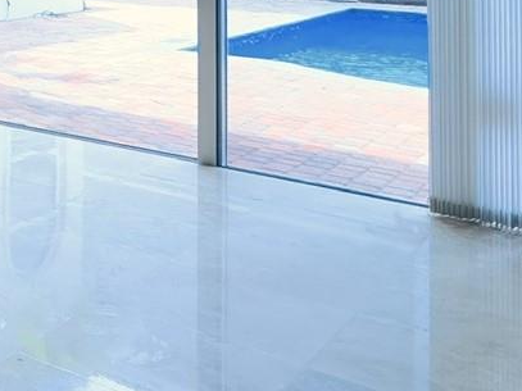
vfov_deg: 25.8
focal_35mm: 55
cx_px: -455
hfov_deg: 20.9
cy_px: 53
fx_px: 829
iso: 40
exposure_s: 1/120
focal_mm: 2.2
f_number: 2.2
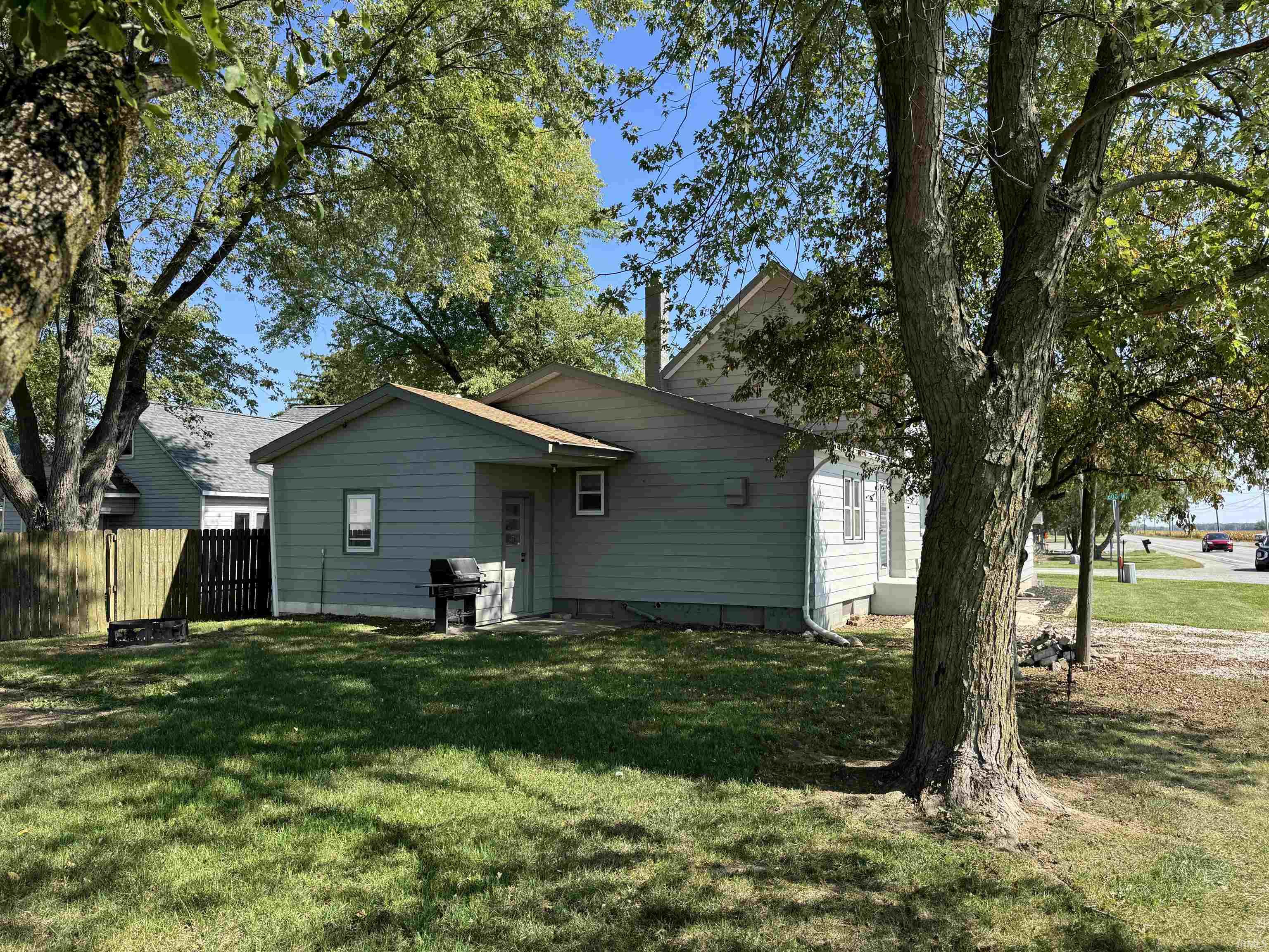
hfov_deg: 71.6
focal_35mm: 24
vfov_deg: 56.8
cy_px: 476
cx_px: 634
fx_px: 880
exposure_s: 1/1395
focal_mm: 6.76
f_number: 1.78
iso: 80
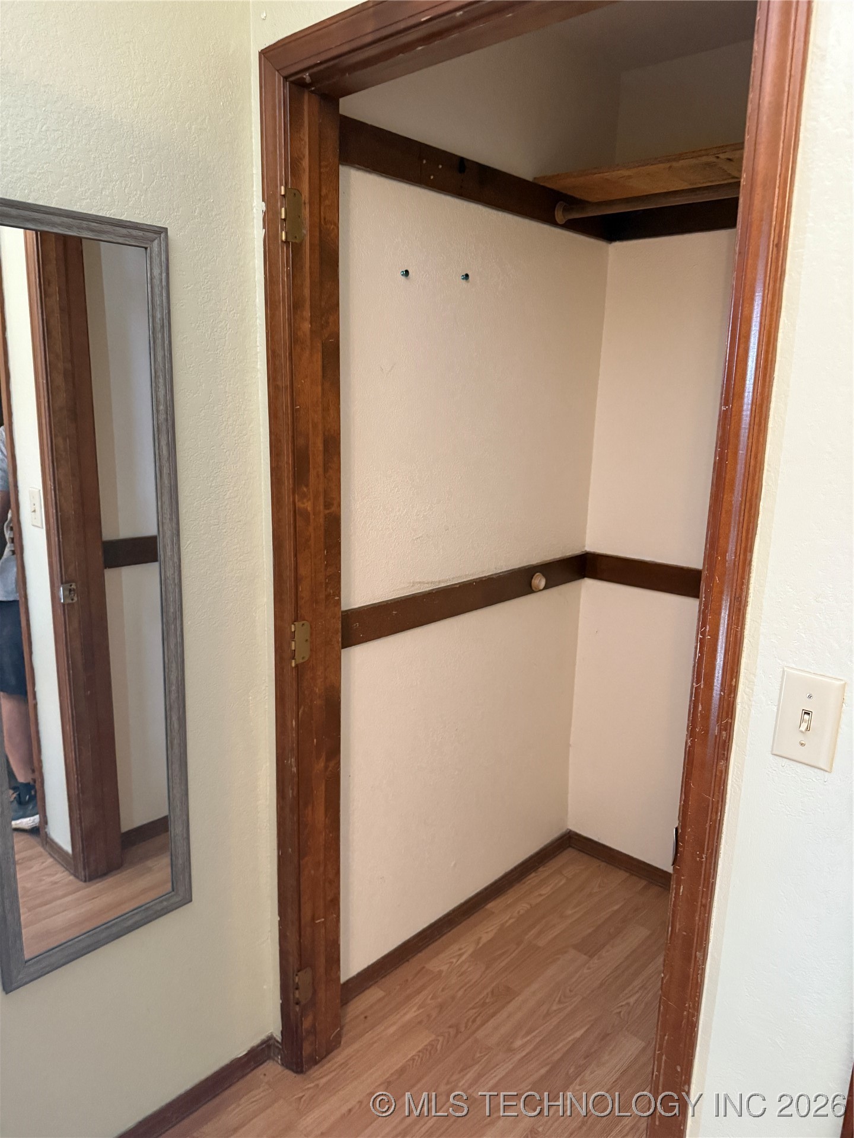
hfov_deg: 56.8
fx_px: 789
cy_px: 569
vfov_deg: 71.6
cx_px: 427
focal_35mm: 24
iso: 800
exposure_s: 1/60
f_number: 1.78
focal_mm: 6.76
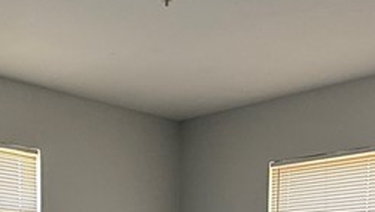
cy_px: 324
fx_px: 617
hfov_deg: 33.4
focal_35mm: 62
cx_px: 110
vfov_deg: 17.4
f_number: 2.2
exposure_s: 1/99
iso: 100
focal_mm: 2.22
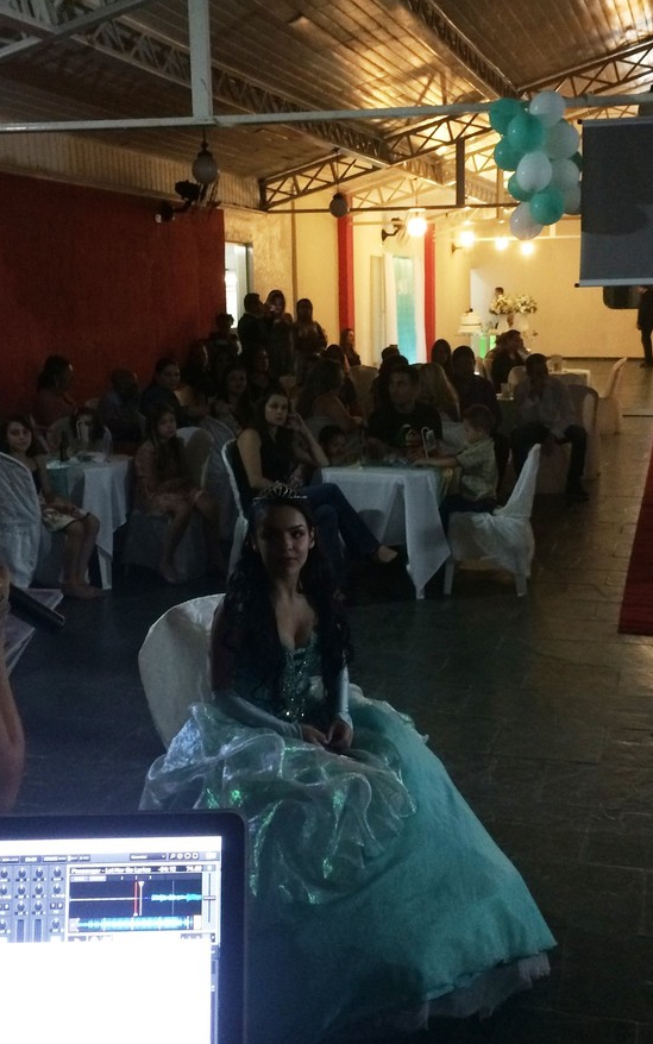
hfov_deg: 30.5
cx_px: 379
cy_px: 527
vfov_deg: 47.2
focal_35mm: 42
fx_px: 1196
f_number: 2.2
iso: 250
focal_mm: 4.15
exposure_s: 1/24
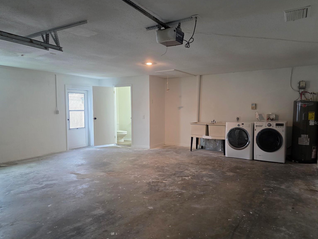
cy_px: 123
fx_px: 220
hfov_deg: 71.6
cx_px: 163
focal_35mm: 24
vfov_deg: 56.8
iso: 500
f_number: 1.7
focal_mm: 6.3
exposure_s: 1/120
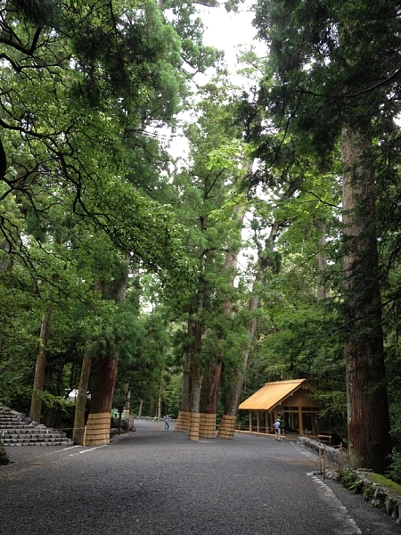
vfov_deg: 52.6
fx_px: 541
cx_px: 200
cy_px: 268
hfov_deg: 40.7
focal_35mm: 35
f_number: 2.4
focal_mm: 4.28
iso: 100
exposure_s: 1/20
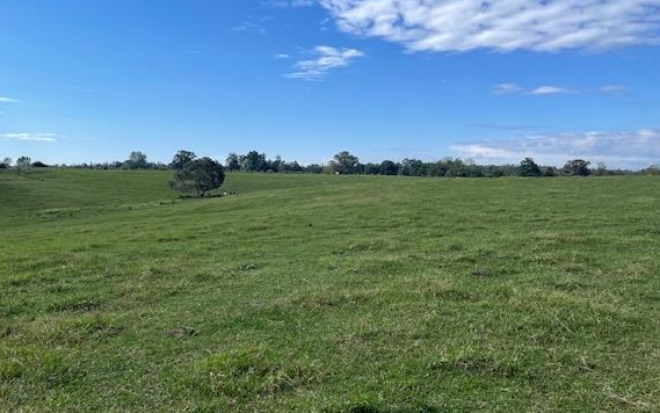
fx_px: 558
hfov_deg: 61.1
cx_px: 304
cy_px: 201
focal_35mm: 31
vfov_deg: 40.6
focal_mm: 5.1
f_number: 1.6
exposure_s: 1/3922
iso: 32
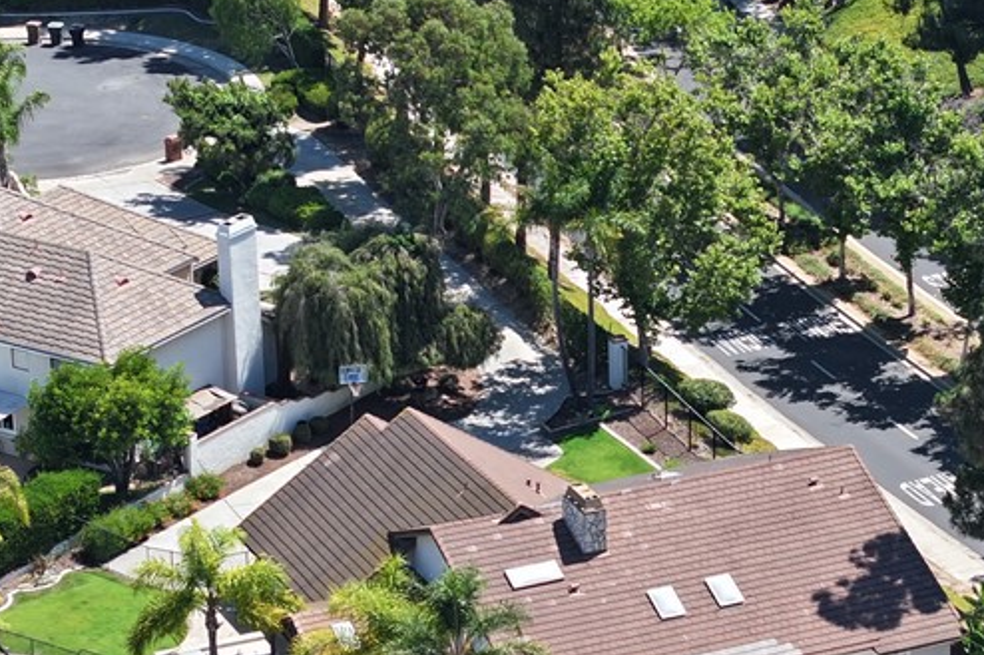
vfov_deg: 9.1
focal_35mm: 151
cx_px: 711
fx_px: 4126
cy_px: 478
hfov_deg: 13.6
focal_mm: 19.35
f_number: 2.8
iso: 120
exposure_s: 1/640
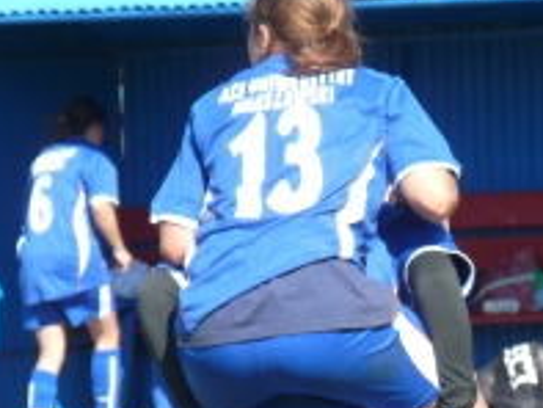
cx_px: 262
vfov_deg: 2.9
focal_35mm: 511
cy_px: 409
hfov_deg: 3.9
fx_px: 8021
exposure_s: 1/400
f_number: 3.7
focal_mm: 35.6
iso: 100
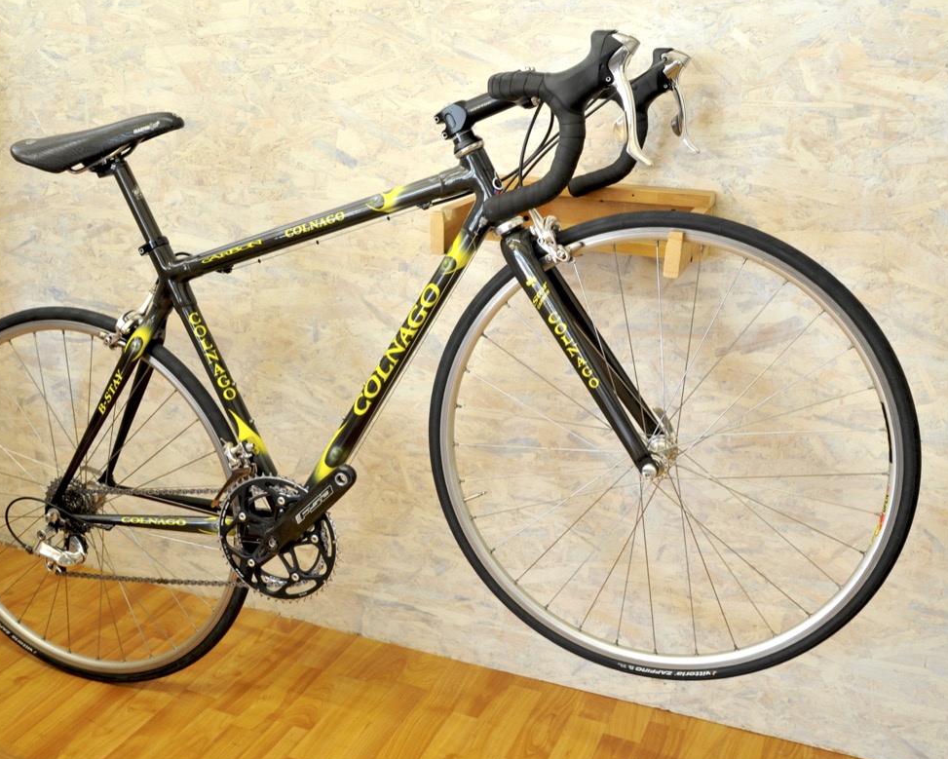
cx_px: 422
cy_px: 380
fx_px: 1038
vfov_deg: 40.1
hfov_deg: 49.0
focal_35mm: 37
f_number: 11
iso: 800
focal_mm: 32
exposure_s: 1/4
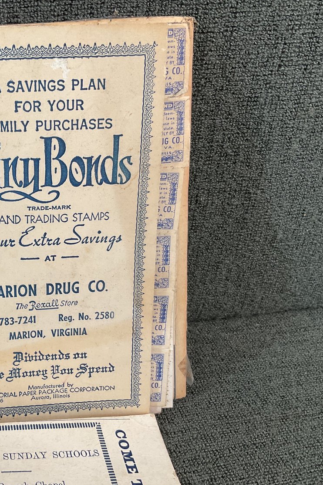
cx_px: 37
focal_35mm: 41
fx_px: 552
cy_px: 247
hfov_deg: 31.2
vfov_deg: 47.4
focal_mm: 3
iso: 40
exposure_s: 1/60
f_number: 1.8
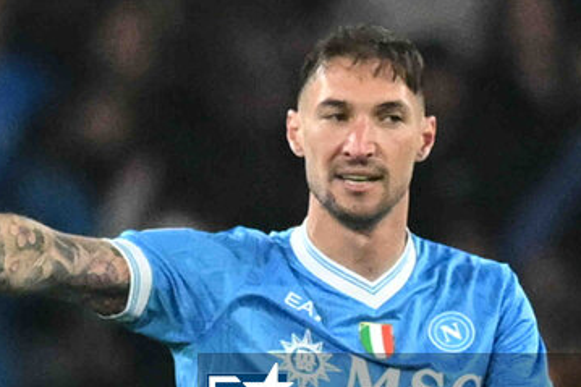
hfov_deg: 1.6
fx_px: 20728
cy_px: 397
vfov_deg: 1.1
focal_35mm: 1285
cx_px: 356
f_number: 3.5
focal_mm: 300
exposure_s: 1/1250
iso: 3200
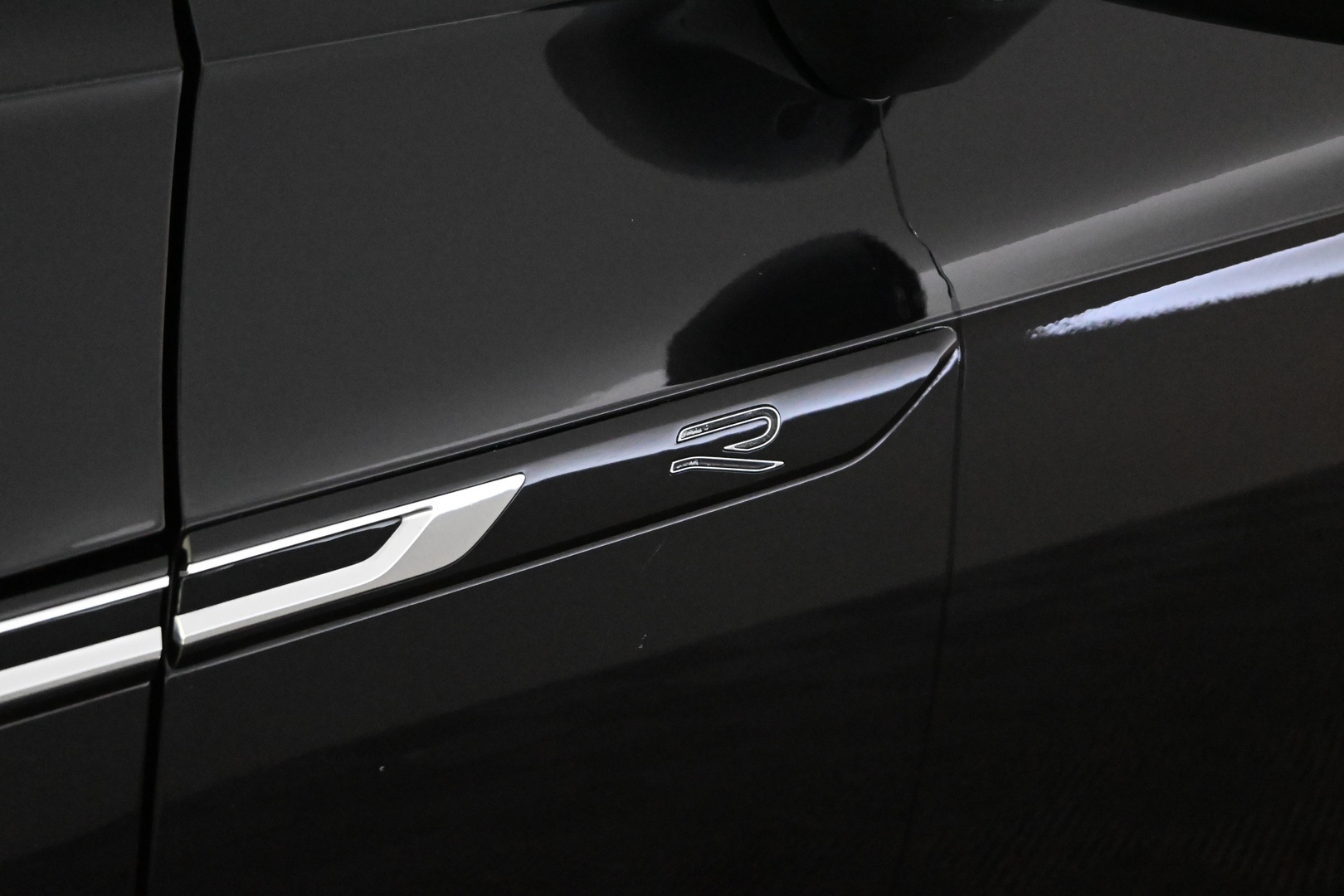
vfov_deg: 18.2
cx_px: 672
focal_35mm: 75
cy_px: 448
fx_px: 2800
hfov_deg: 27.0
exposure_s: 1/80
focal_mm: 50
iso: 10000
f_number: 6.3
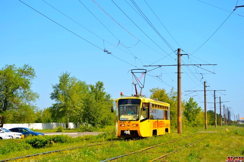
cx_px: 122
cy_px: 81
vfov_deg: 18.2
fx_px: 508
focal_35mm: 75
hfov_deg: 27.0
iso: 100
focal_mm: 50
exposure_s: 1/250
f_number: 8
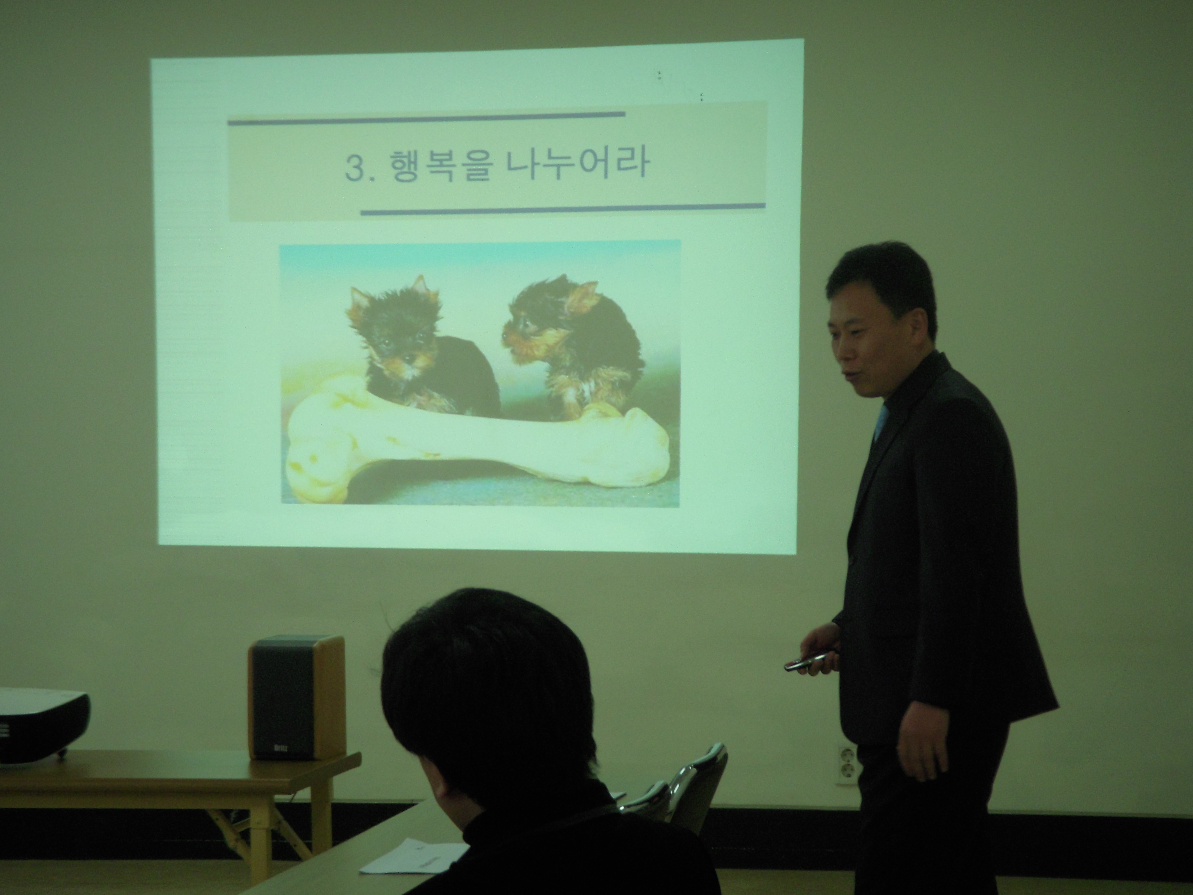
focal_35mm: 105
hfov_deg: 18.7
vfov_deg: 14.1
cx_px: 595
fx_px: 3619
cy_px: 448
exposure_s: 1/60
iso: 200
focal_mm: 17.3
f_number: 4.1
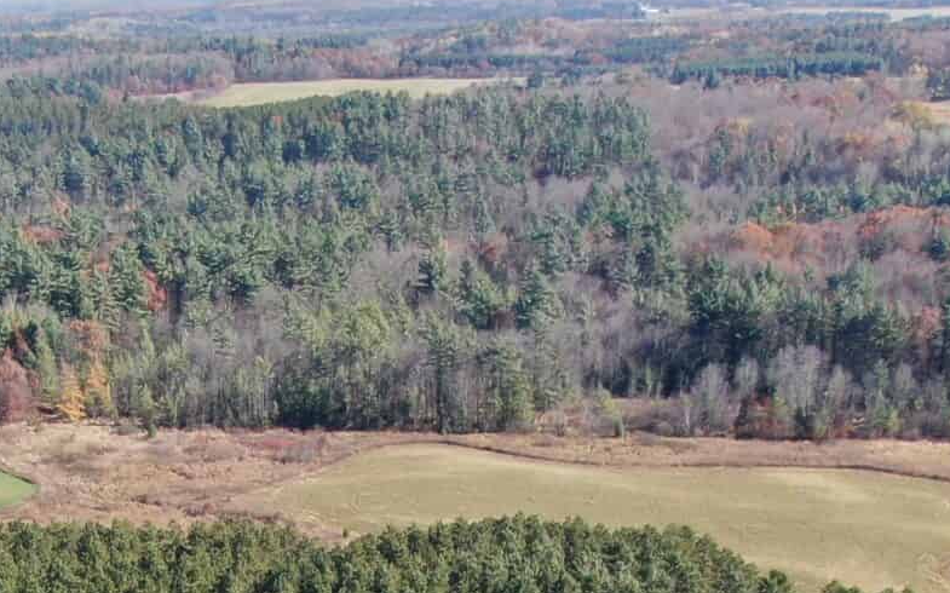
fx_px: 2148
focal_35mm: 83
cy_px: 929
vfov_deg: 14.5
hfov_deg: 24.0
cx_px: 31
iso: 100
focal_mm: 4.39
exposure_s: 1/500
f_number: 2.8
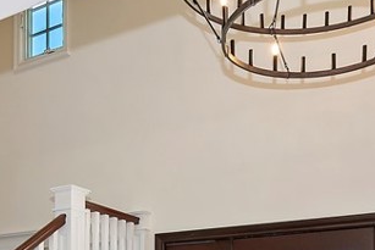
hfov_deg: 39.4
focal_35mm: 50
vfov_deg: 23.8
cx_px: 147
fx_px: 521
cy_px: 325
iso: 400
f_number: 8
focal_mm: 10
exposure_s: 1/30
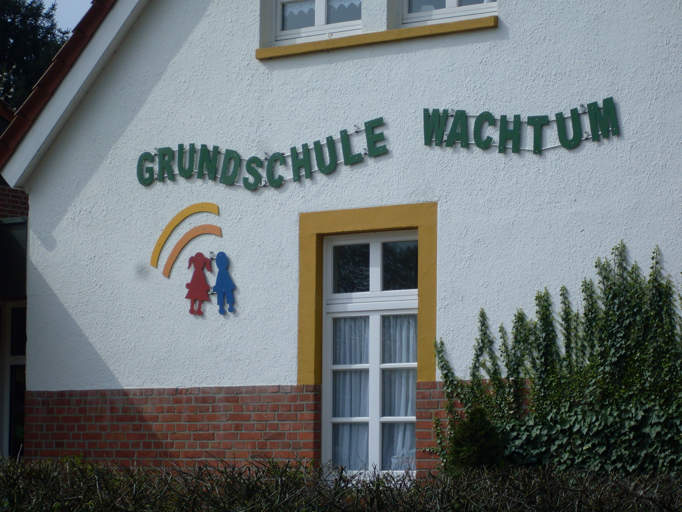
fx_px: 2246
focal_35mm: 114
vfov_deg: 13.0
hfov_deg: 17.3
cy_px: 256
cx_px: 341
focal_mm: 18.9
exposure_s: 1/750
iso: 80
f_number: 5.2
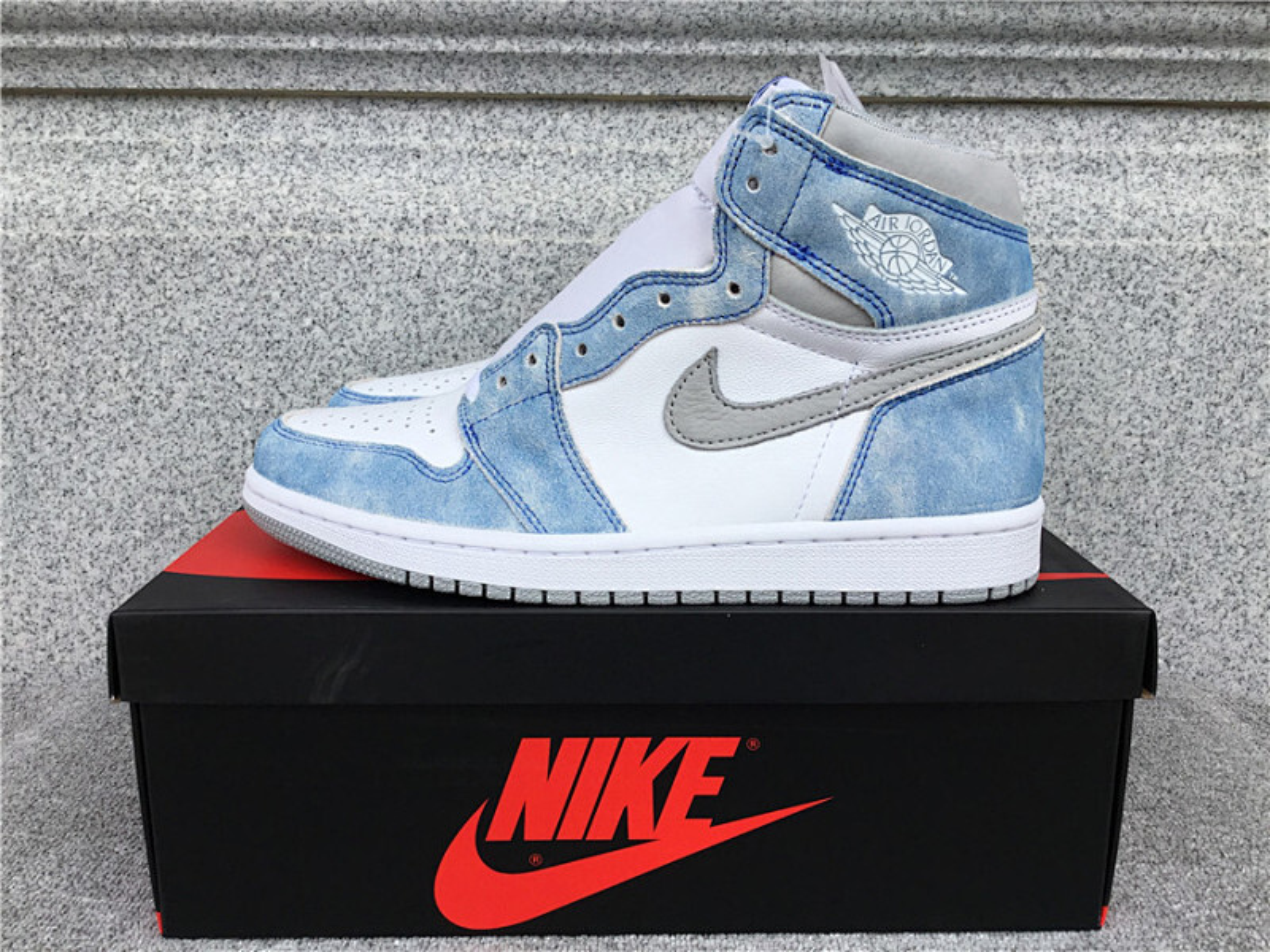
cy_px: 476
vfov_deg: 45.4
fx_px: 1137
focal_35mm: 31
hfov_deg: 58.4
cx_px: 635
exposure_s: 1/500
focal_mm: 3.3
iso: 25
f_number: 2.4
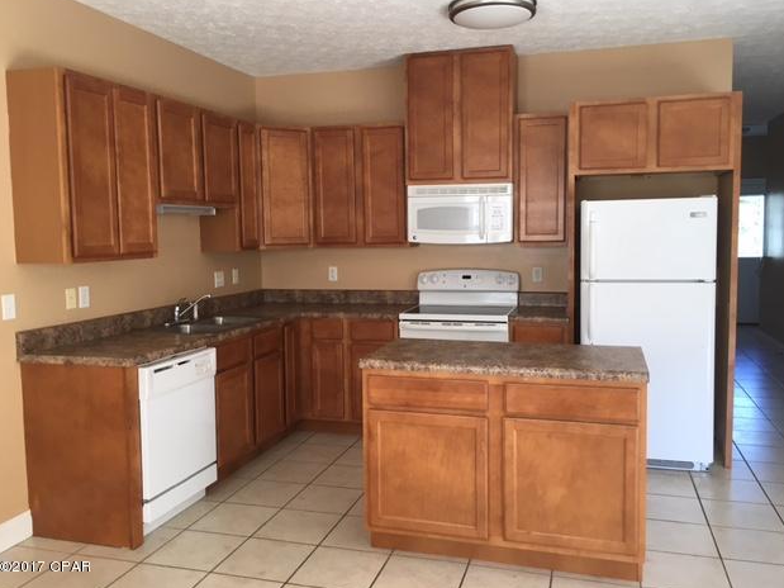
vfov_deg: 46.8
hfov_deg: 60.0
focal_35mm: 30
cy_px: 288
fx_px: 679
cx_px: 398
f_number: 2.2
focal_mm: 4.15
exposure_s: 1/40
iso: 25
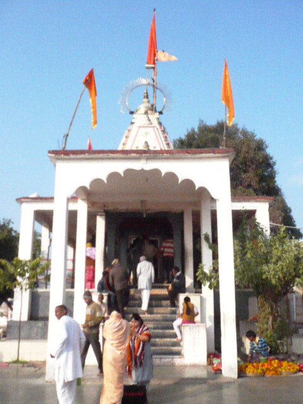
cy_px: 202
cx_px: 152
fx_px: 408
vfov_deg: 52.6
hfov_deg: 40.7
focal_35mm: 35
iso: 1250
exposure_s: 1/2000
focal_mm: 5.8
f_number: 8
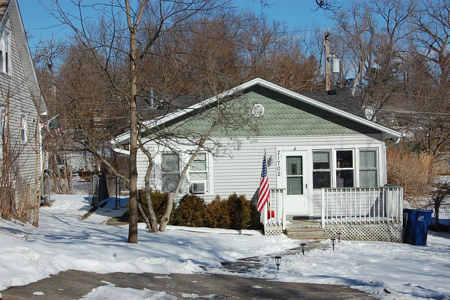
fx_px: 749
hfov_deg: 33.4
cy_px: 150
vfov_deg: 22.6
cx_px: 225
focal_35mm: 60
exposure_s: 1/400
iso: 200
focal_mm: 40
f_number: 11
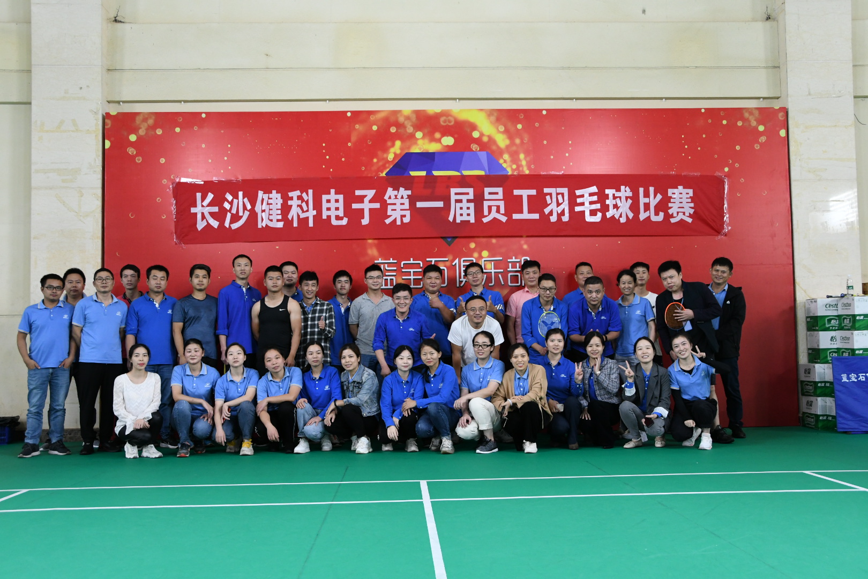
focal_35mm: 36
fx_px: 868
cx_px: 434
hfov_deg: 53.1
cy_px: 290
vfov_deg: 36.9
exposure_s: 1/60
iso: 1600
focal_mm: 24
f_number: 5.6
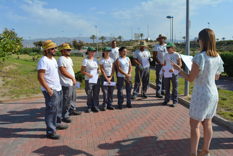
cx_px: 116
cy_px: 78
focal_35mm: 27
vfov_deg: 48.0
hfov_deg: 67.3
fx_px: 175
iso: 100
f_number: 9
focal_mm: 18
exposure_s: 1/320
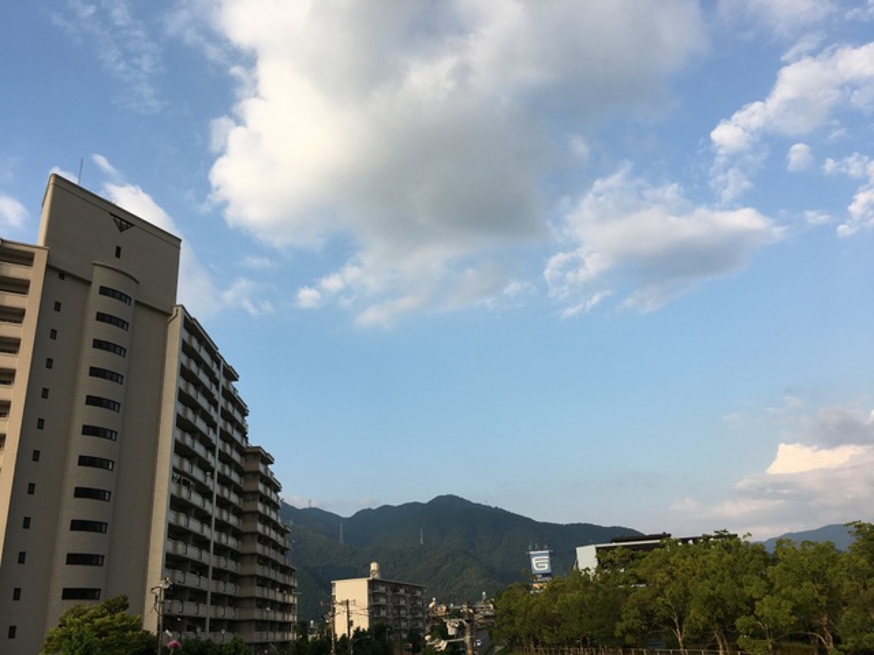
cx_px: 437
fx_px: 732
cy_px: 328
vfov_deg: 48.2
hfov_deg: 61.7
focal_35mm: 29
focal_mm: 4.15
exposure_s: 1/810
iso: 25
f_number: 2.2
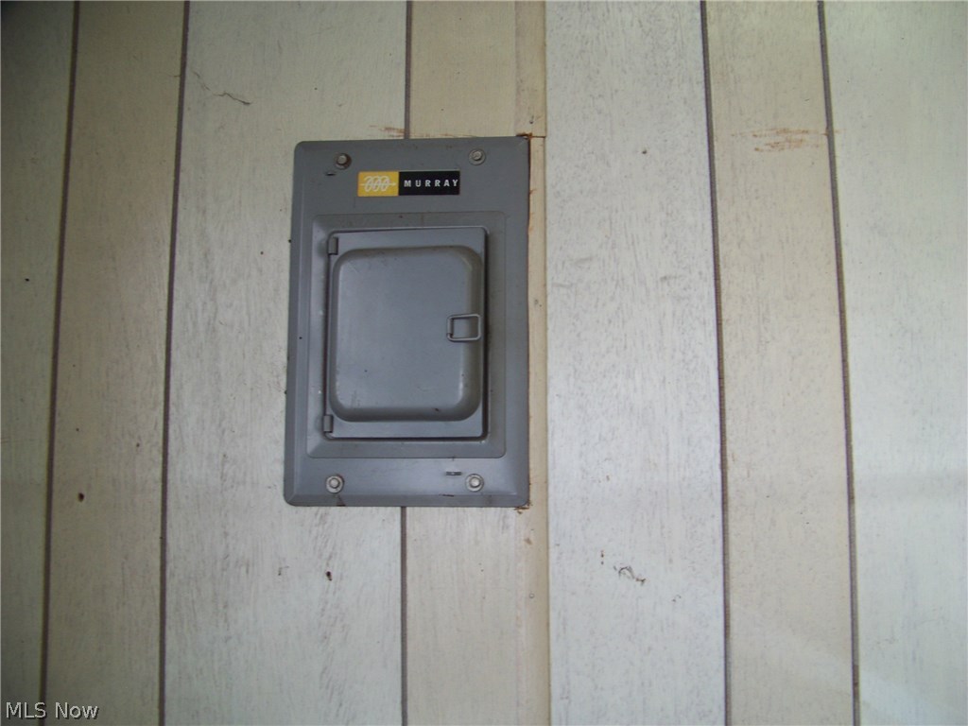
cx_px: 484
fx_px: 1007
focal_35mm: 36
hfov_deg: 51.4
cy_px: 363
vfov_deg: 39.7
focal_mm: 5.85
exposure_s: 1/30
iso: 82
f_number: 2.8
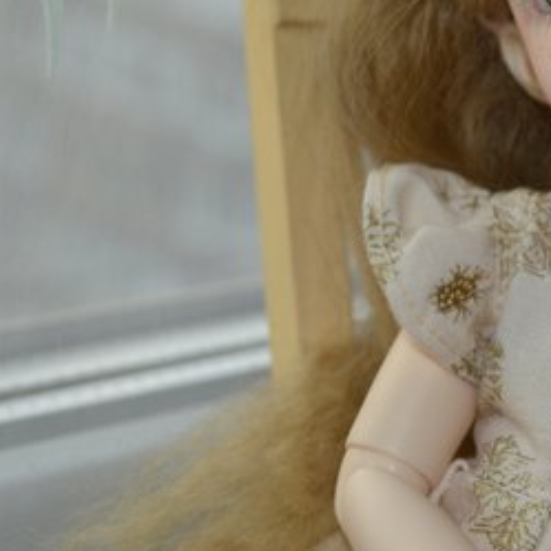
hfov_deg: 14.6
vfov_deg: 15.1
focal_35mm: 115
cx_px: 704
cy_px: 126
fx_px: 2071
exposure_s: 1/125
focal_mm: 30
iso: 140
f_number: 4.5
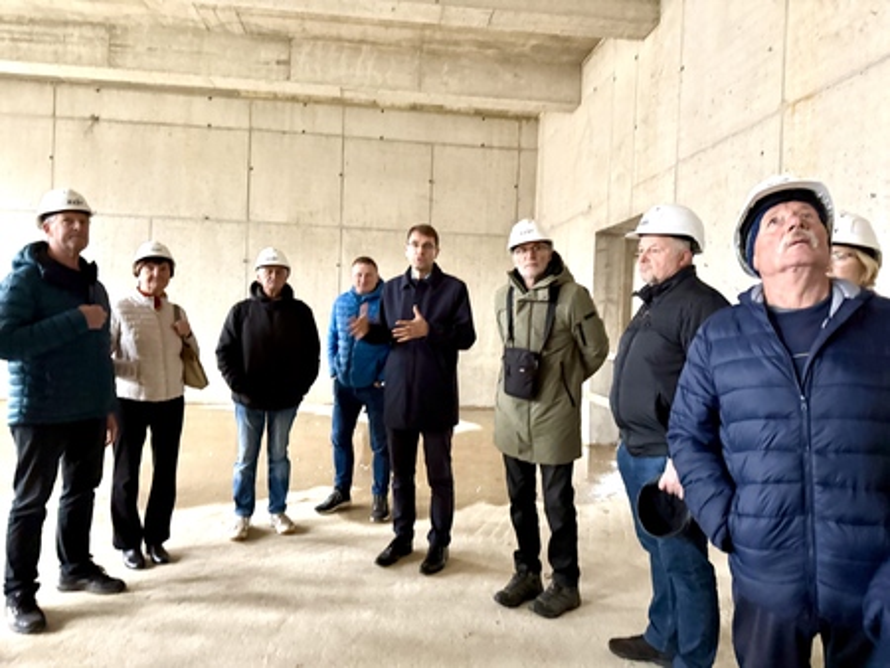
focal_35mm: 24
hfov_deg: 71.6
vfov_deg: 56.9
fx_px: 617
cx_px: 445
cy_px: 334
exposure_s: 1/30
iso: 1000
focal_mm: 6.76
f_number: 1.78
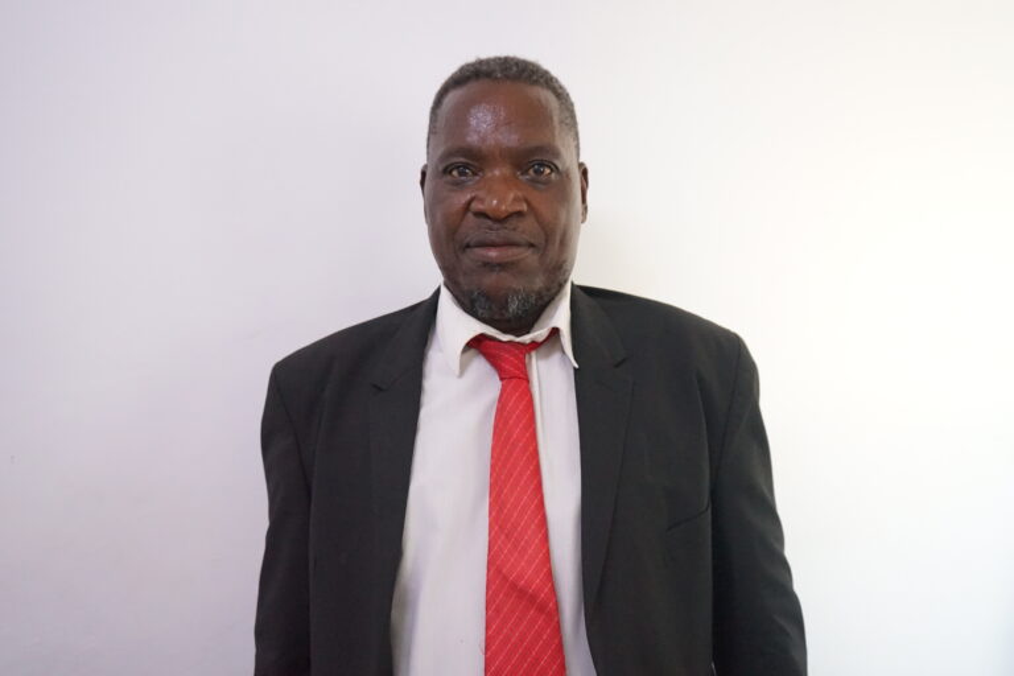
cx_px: 507
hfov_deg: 54.4
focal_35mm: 35
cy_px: 338
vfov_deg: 37.9
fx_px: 986
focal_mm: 35
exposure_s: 1/80
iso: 6400
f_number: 4
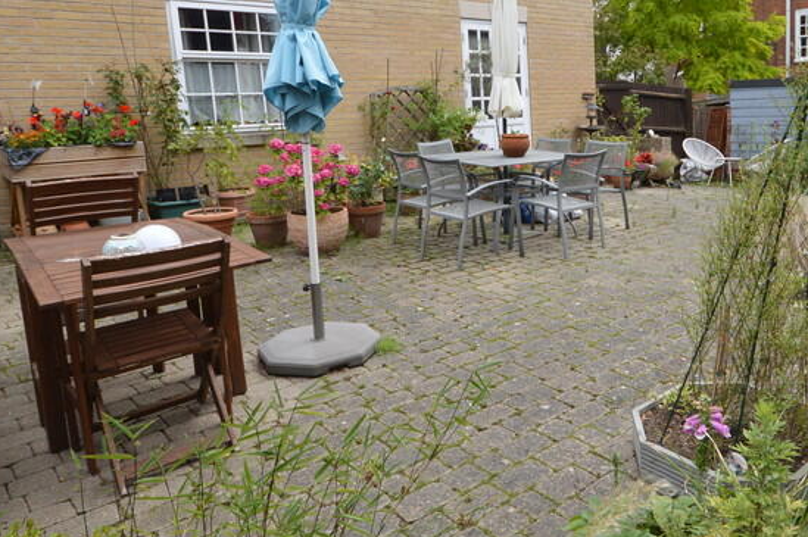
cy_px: 183
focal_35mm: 28
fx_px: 628
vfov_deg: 45.7
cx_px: 574
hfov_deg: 62.9
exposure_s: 1/160
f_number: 6.3
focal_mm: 10
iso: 100
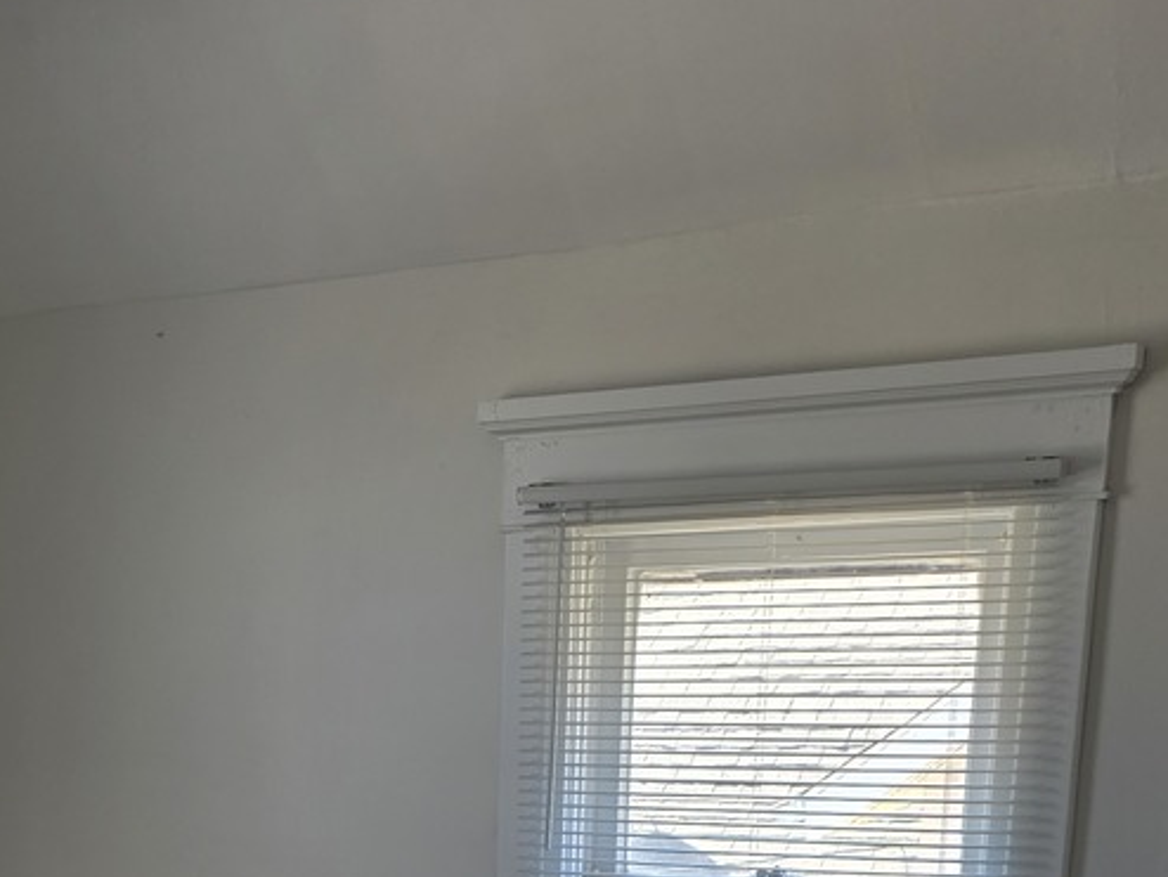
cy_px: 1241
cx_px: 57
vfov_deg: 19.6
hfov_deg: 27.6
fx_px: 2262
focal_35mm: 67
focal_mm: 6.3
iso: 64
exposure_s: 1/180
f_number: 1.7
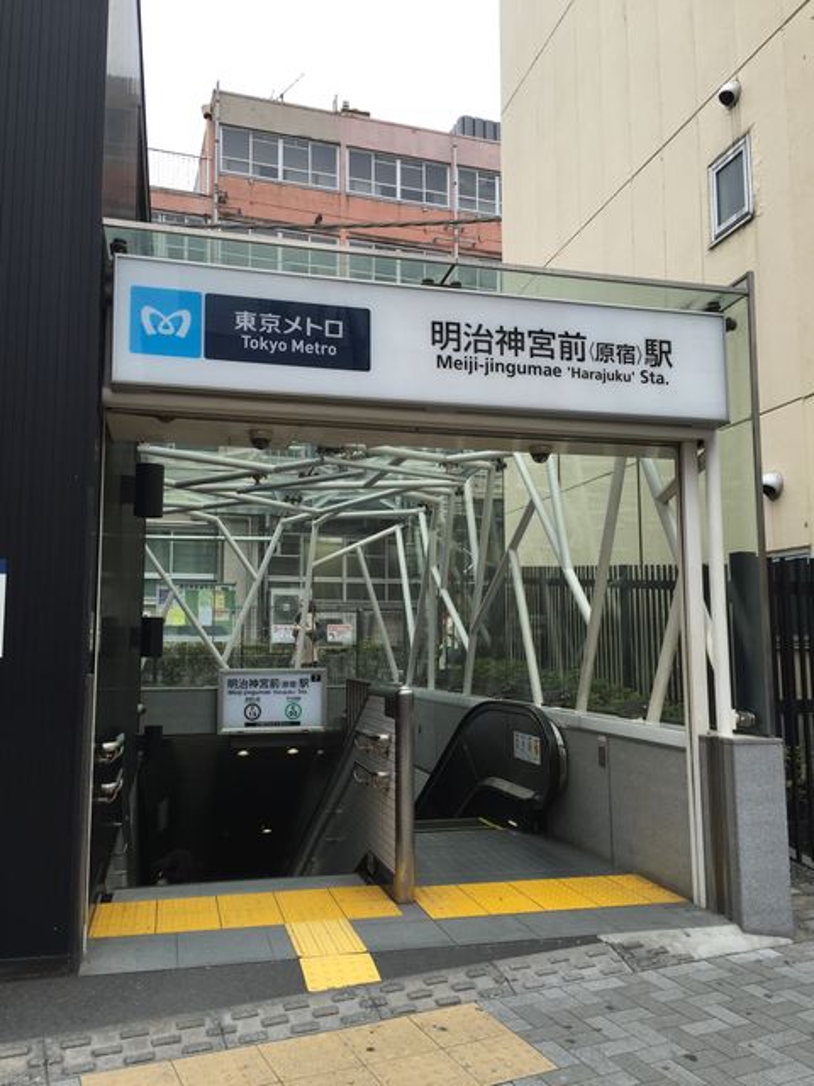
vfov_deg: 61.7
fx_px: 909
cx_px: 407
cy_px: 543
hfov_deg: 48.2
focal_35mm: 29
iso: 32
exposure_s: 1/694
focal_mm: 4.15
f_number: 2.2
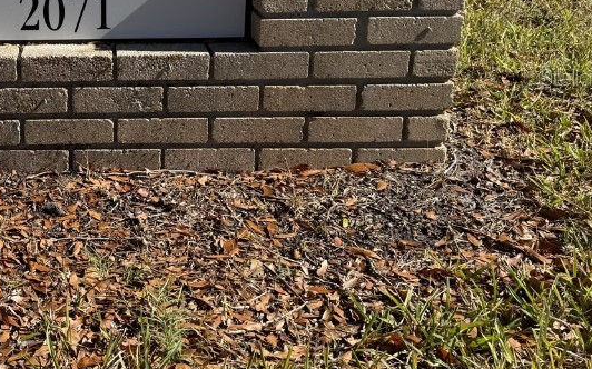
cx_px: 76
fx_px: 790
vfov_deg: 25.9
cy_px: 77
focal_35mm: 49
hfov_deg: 38.6
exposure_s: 1/3584
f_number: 1.78
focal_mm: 6.76
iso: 80
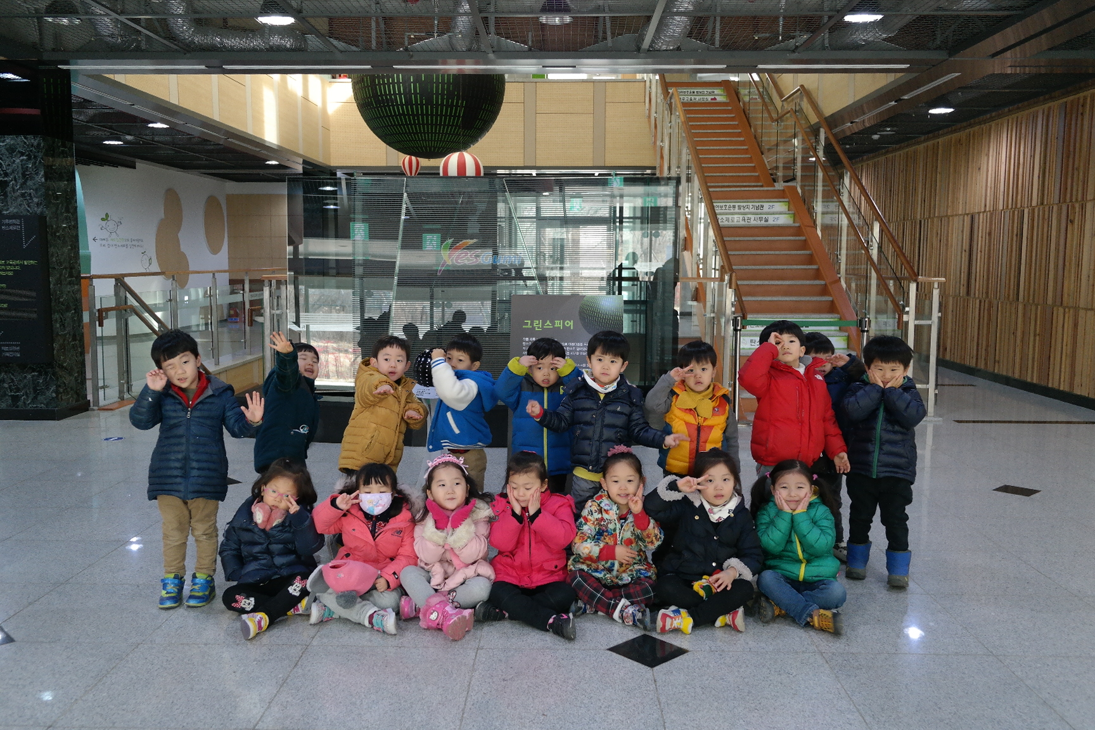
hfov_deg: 61.9
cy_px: 365
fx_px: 912
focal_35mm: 30
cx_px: 548
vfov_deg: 43.6
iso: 800
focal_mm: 20
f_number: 3.5
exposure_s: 1/40
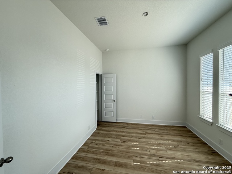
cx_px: 116
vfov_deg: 85.7
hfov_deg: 102.1
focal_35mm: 14
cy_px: 87
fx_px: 94
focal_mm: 2.22
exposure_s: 1/120
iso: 100
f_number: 2.2
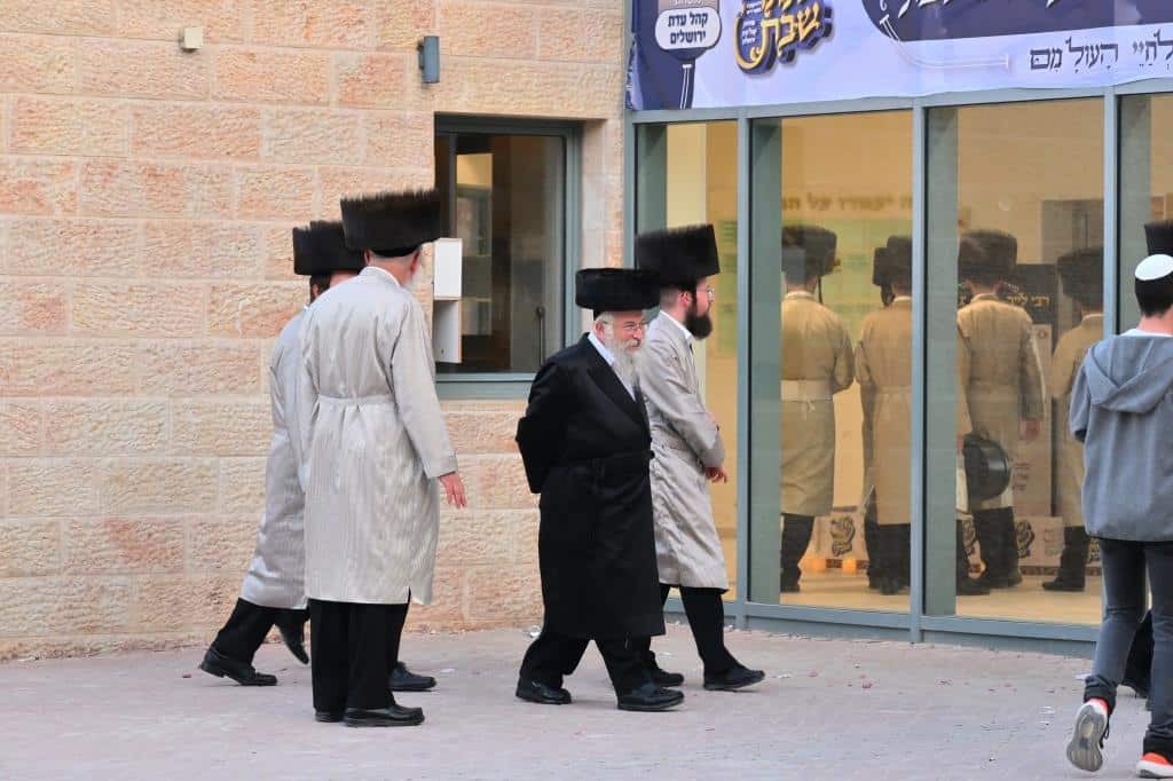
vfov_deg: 10.2
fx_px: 4397
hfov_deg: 15.2
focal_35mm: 135
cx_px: 586
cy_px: 390
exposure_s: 1/800
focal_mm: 90
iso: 800
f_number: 4
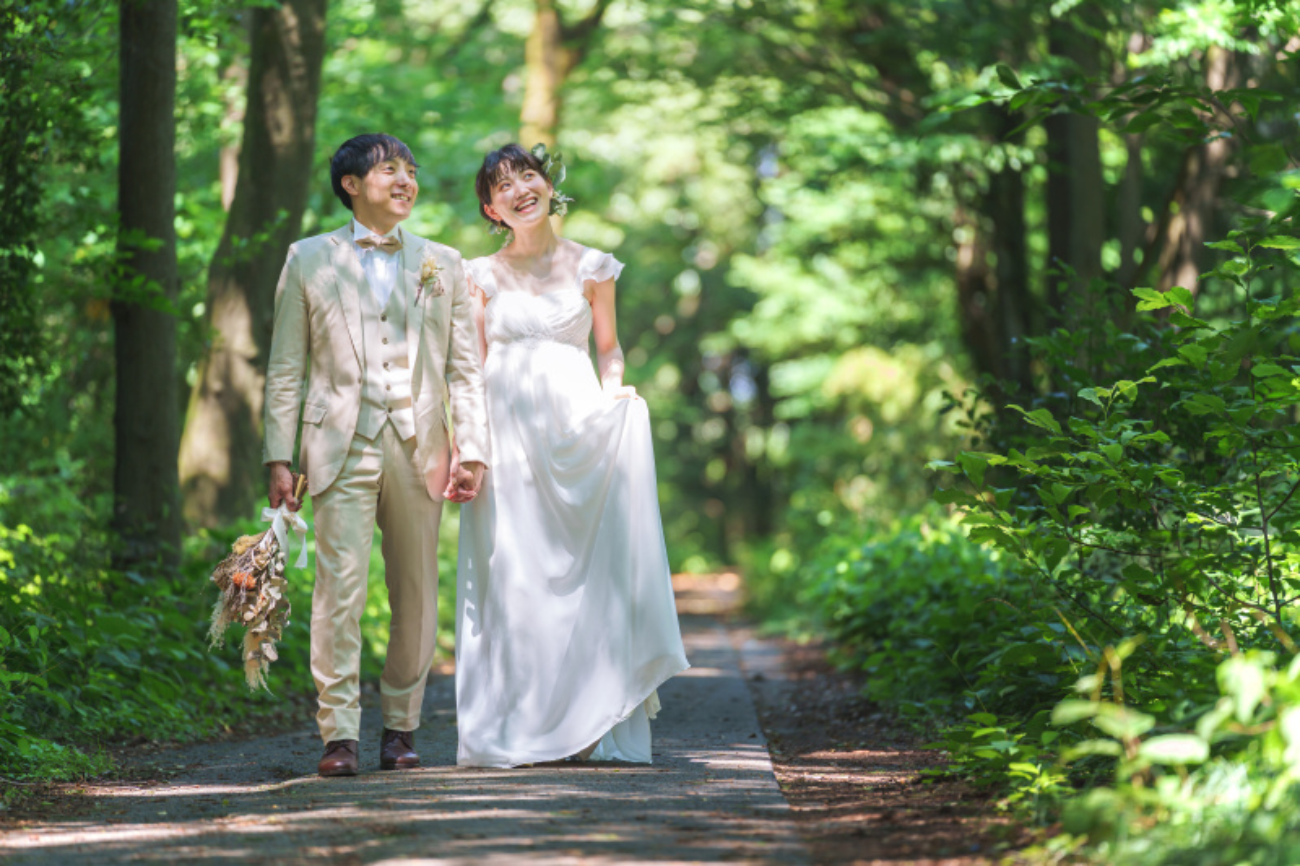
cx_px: 650
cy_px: 433
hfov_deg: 11.4
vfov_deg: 7.6
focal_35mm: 180
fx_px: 6498
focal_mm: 180
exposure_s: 1/250
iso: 320
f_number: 2.8
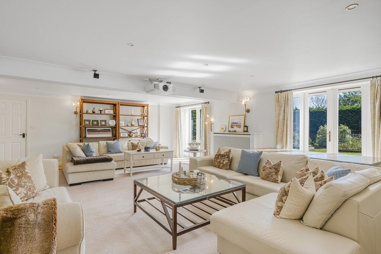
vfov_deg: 65.9
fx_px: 196
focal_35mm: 18
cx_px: 190
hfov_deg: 88.5
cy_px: 127
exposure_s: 1/15
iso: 200
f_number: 8
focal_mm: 18.5
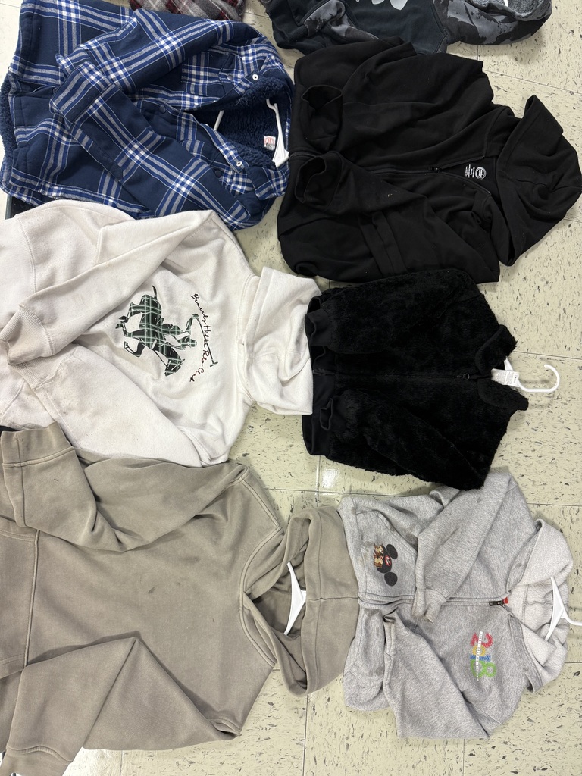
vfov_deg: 71.6
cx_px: 291
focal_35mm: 24
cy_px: 388
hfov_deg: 56.8
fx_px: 538
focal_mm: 6.76
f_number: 1.78
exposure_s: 1/60
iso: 160
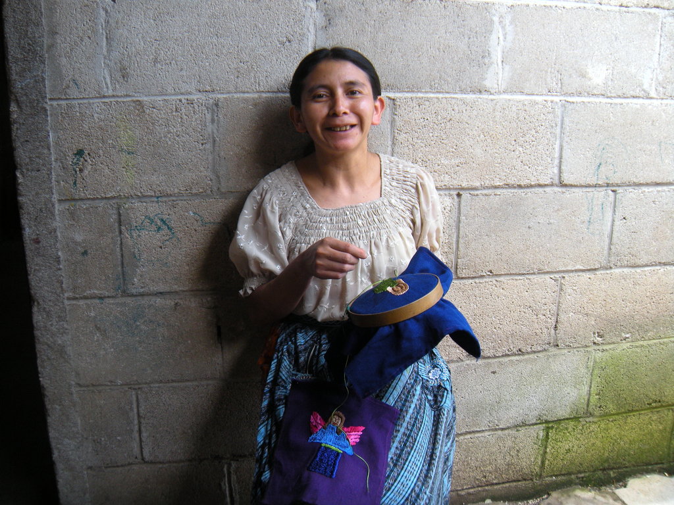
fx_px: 681
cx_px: 337
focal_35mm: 35
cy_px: 252
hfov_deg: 52.6
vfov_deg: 40.7
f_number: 3.8
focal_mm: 5.9
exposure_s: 1/59.8
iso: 92
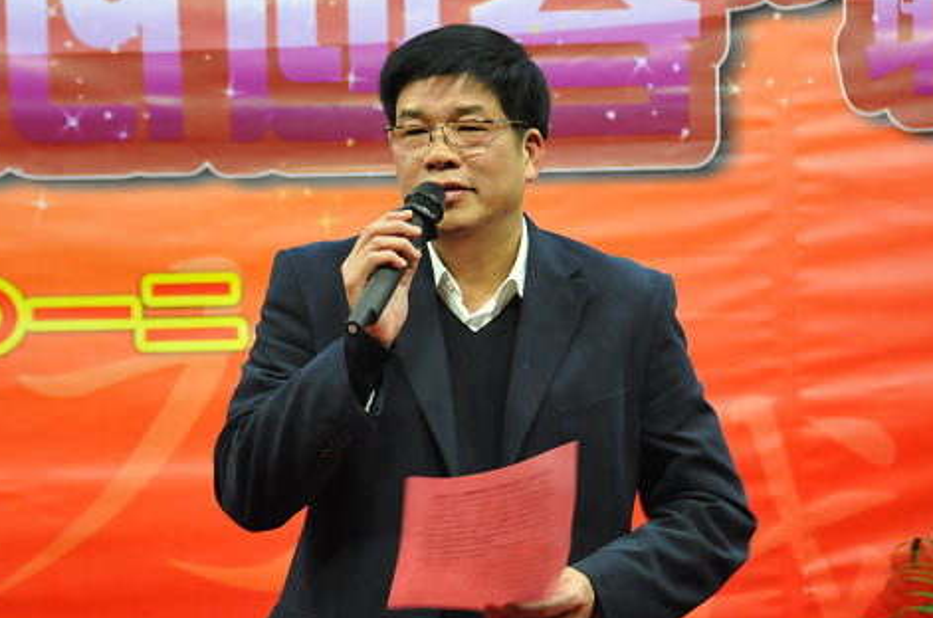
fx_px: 4698
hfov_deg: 11.3
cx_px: 436
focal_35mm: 182
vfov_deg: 7.5
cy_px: 240
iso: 1600
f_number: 5.3
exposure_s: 1/50
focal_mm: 95
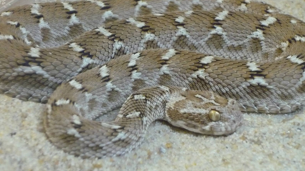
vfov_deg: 11.0
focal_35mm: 110
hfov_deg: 19.5
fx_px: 889
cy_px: 79
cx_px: 152
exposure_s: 1/30
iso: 800
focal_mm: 16.5
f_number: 5.1
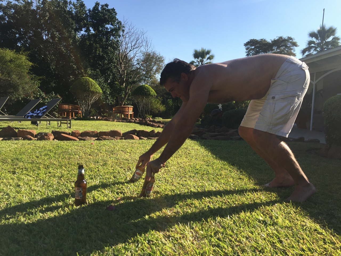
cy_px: 128
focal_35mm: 29
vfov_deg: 48.2
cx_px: 170
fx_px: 286
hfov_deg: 61.7
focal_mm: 4.15
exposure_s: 1/1582
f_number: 2.2
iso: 32
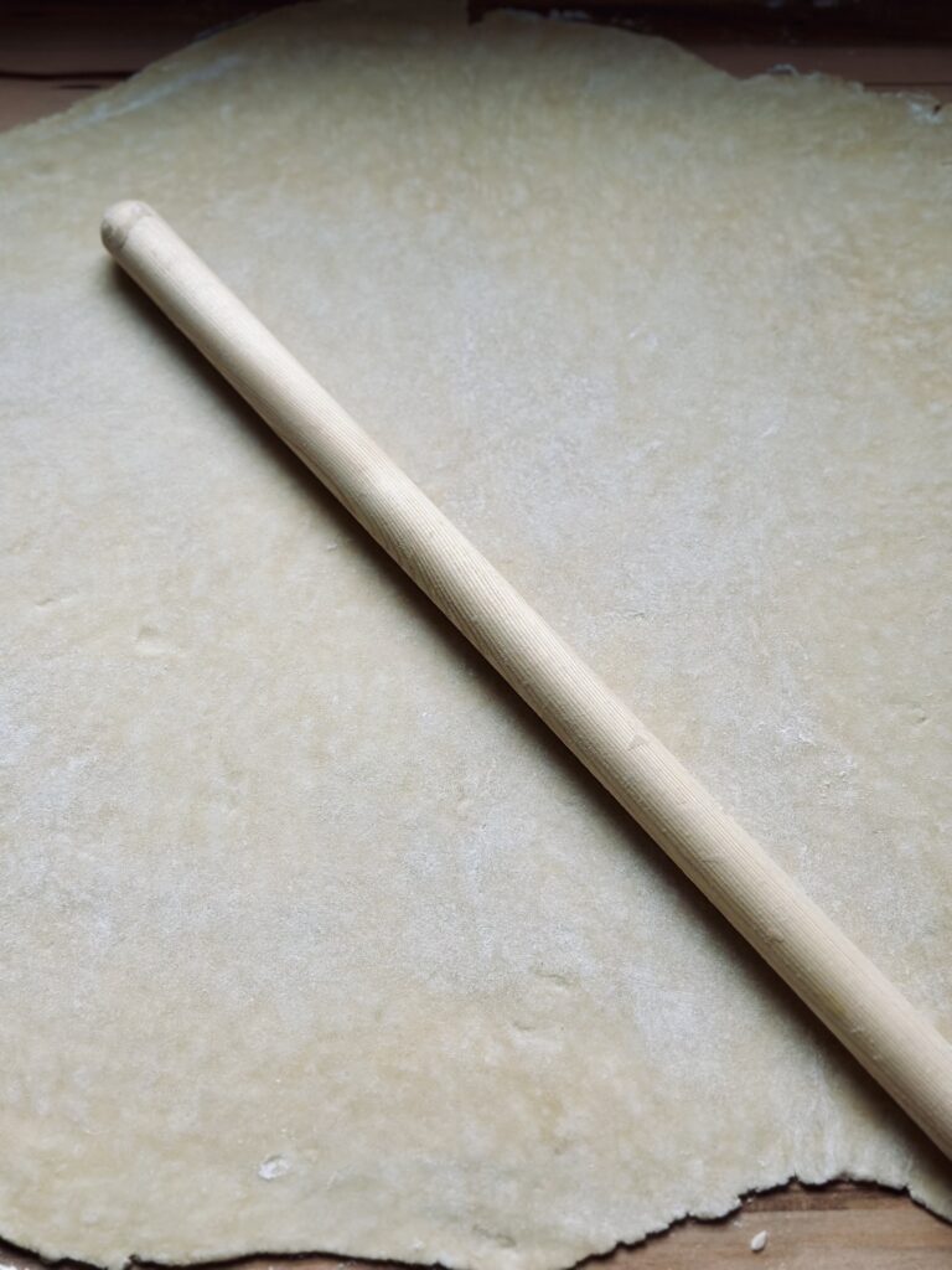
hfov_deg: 30.3
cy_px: 635
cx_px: 476
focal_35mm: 48
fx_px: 1760
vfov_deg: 39.7
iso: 125
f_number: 1.78
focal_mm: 6.86
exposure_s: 1/92
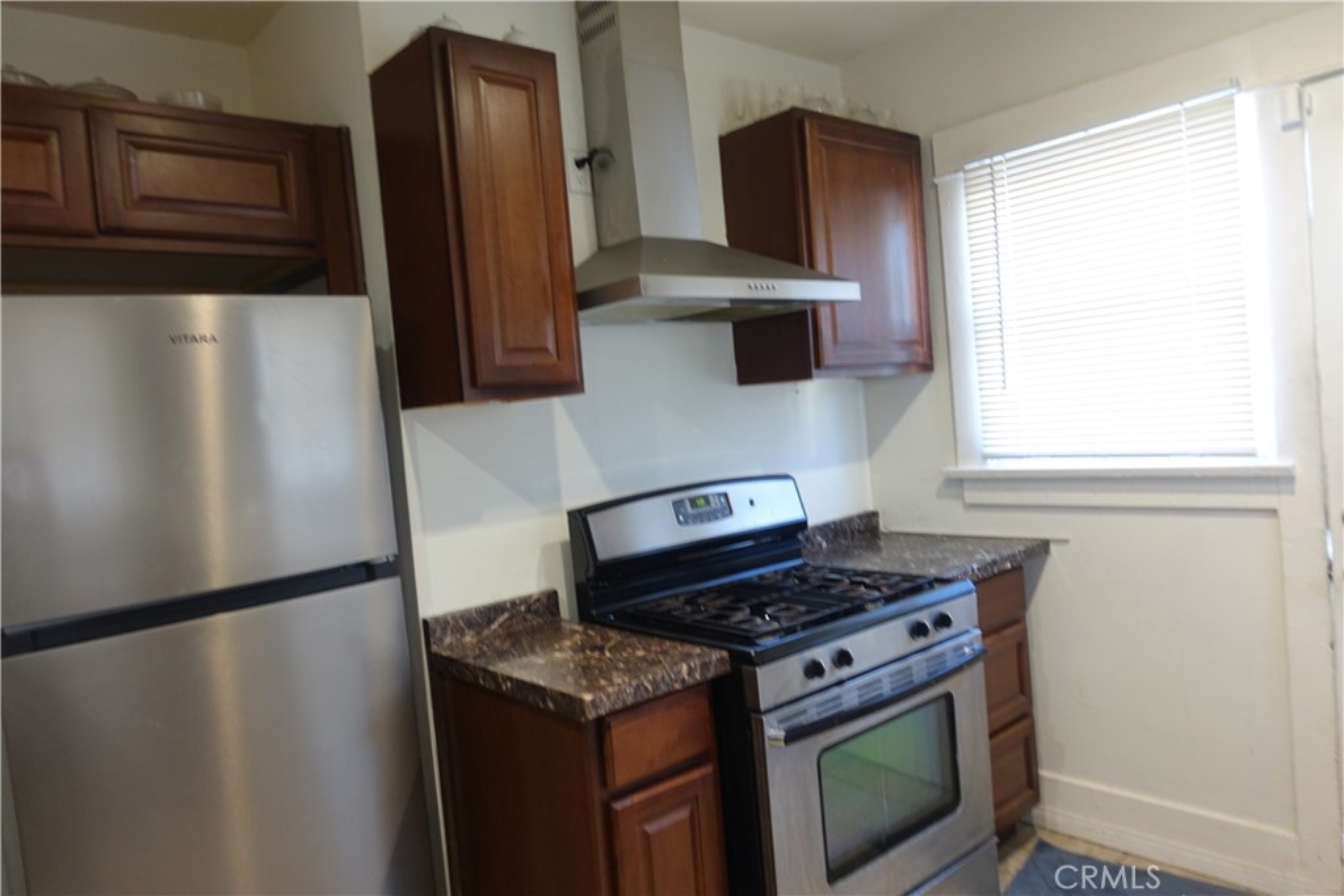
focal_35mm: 24
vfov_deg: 53.1
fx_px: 896
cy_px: 448
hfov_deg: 73.7
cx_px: 672
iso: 200
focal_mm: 8.8
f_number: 1.8
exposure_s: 1/30
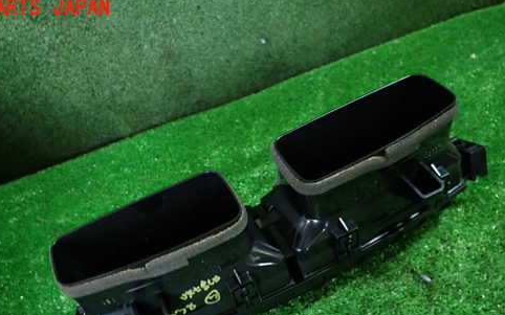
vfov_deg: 37.5
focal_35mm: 33
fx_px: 454
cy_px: 230
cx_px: 234
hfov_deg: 58.1
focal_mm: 4.5
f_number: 2
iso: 200
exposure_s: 1/30
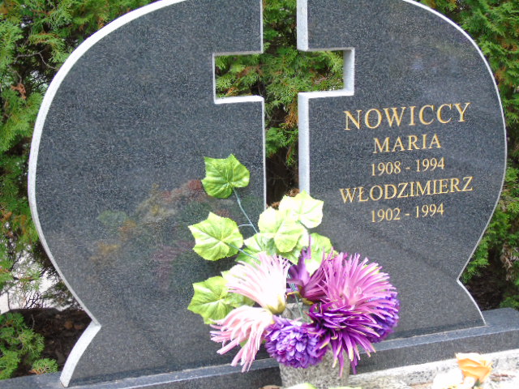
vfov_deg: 20.7
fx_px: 1065
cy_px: 194
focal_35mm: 71
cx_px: 260
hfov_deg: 27.4
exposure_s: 1/30
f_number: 4.7
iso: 400
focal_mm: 13
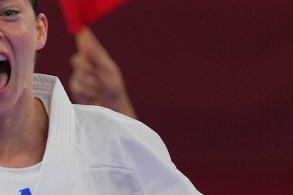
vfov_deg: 1.0
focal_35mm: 1358
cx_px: -134
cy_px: 310
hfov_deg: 1.5
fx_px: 11047
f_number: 2.8
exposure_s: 1/1000
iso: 500
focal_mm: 200
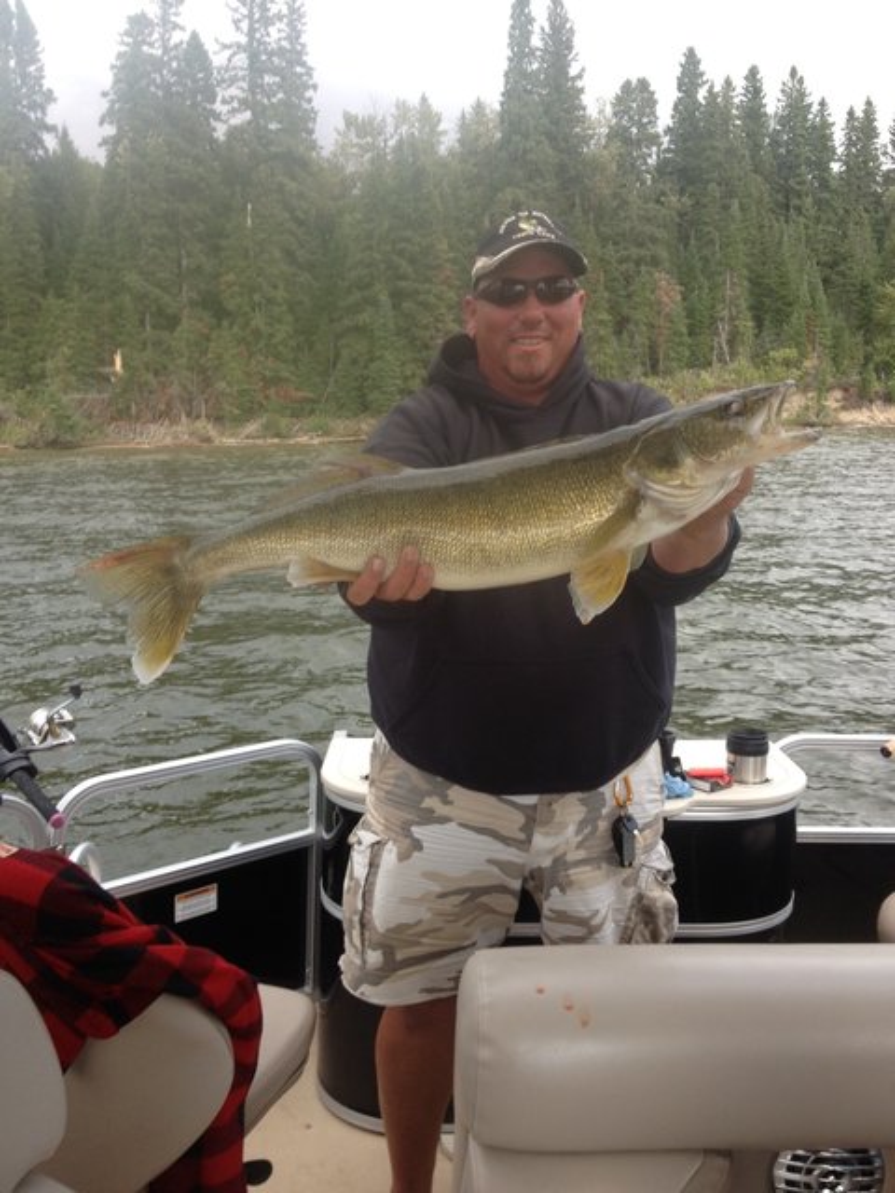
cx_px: 448
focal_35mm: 35
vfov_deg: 52.6
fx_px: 1207
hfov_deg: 40.7
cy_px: 596
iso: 64
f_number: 2.4
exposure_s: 1/295
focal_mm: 4.28
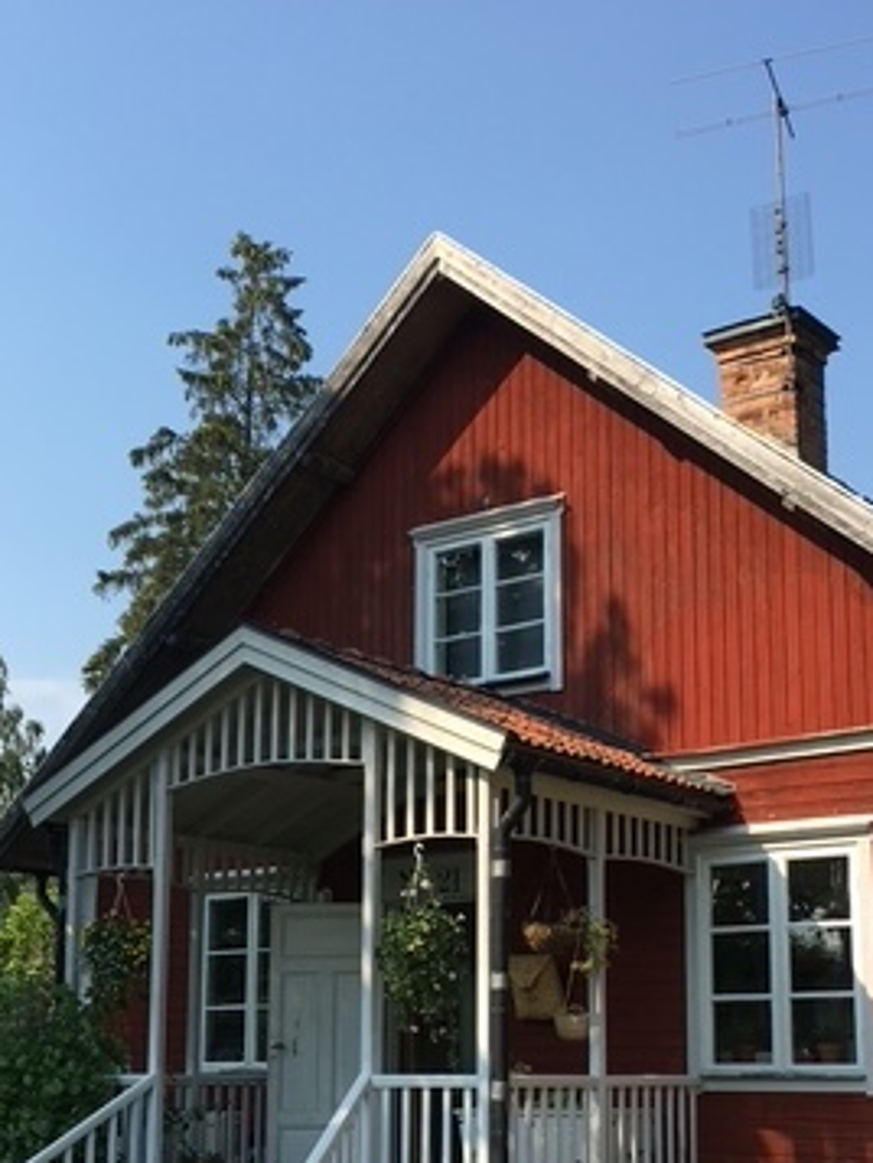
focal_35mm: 52
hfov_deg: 28.0
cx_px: 463
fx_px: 1748
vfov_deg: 36.4
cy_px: 792
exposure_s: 1/1012
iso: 25
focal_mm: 4.15
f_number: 2.2
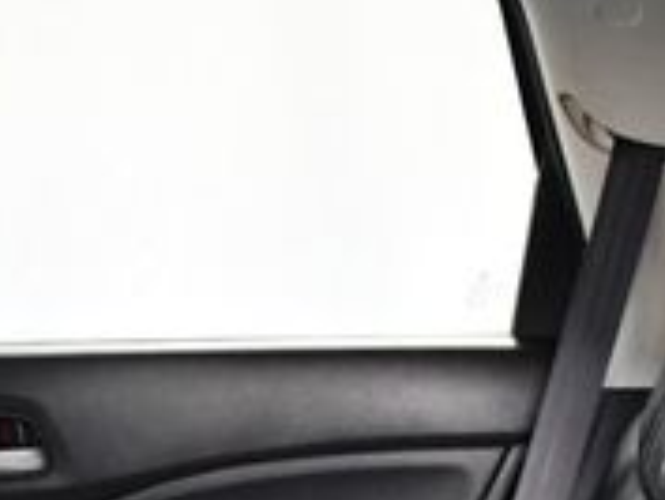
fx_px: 2403
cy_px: 801
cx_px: 131
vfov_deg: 11.3
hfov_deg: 15.6
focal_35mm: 125
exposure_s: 1/60
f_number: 3.5
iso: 4500
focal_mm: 18
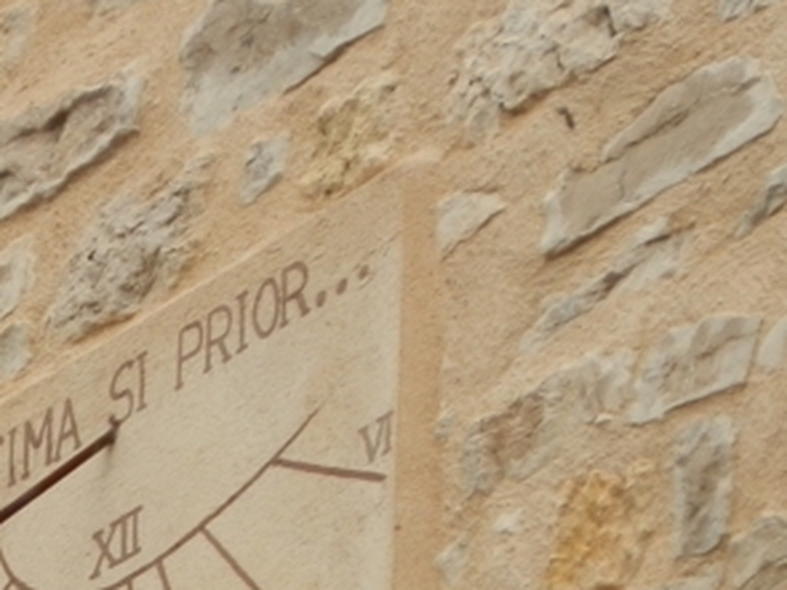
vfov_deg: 1.6
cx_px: 104
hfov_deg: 2.2
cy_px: 756
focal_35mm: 918
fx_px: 20862
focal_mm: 60.43
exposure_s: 1/200
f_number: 4.1
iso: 100
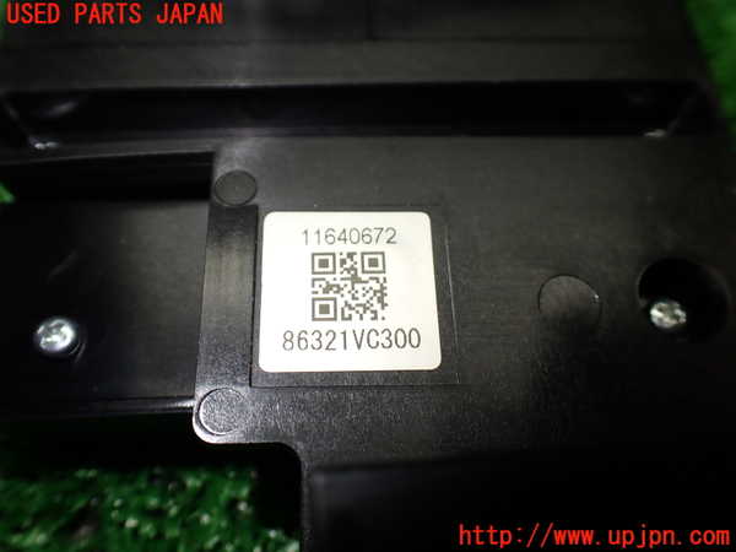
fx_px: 638
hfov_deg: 60.0
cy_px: 276
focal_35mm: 30
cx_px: 368
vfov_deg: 46.8
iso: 125
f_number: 2.3
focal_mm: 5.4
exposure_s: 1/125
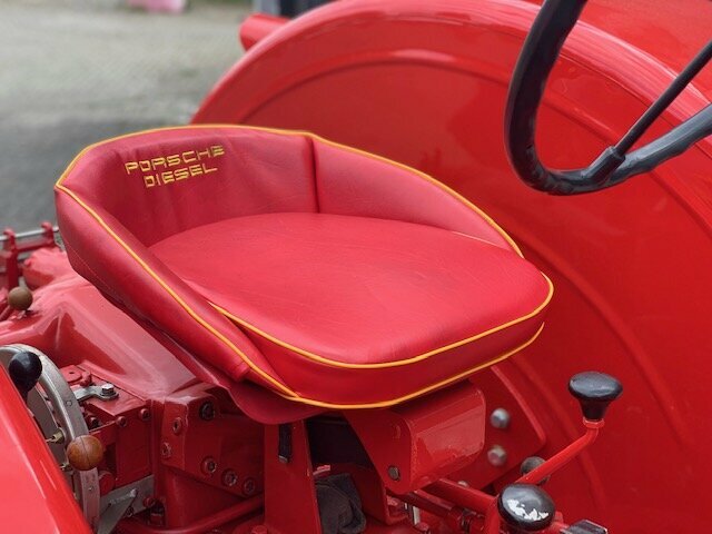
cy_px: 267
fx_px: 1070
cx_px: 356
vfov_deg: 28.0
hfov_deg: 36.8
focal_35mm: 52
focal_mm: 6
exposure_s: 1/152
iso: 16
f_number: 2.4
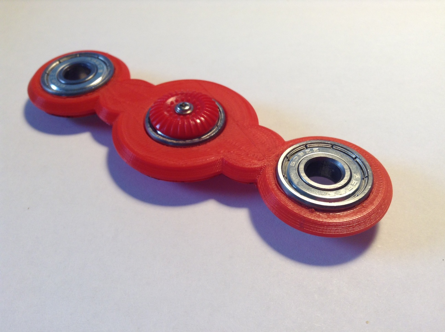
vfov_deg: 42.8
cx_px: 222
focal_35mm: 33
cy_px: 166
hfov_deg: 55.4
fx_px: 424
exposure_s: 1/30
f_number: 2.4
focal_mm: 3.3
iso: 32
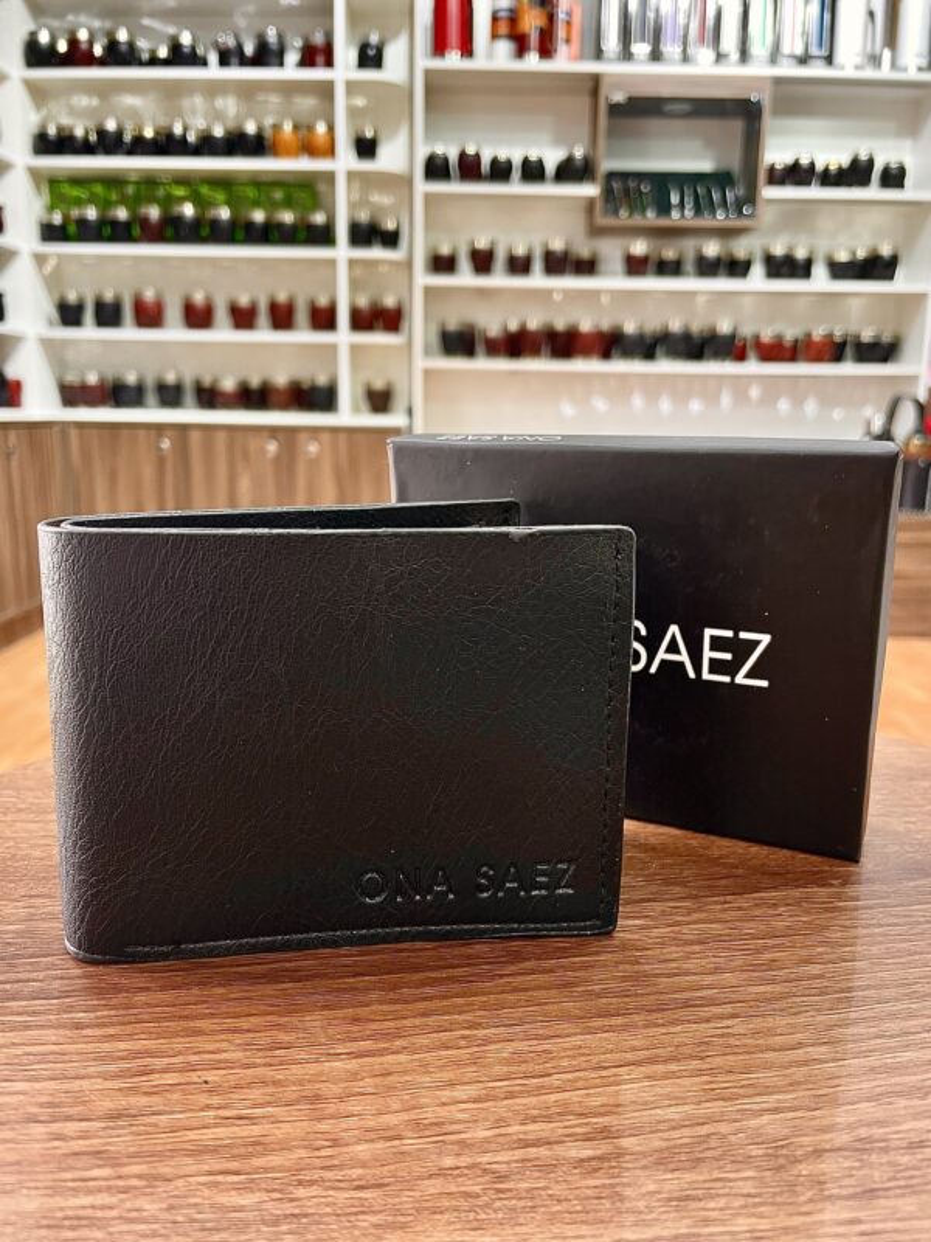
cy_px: 621
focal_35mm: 26
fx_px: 932
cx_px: 466
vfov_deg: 67.3
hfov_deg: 53.1
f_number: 1.6
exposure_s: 1/50
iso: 125
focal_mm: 4.2
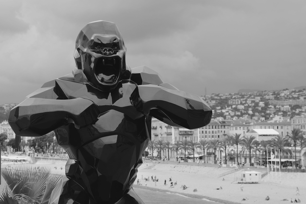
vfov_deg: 14.7
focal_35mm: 93
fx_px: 790
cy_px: 102
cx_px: 153
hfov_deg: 21.9
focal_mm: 62
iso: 100
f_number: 8
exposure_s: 1/125
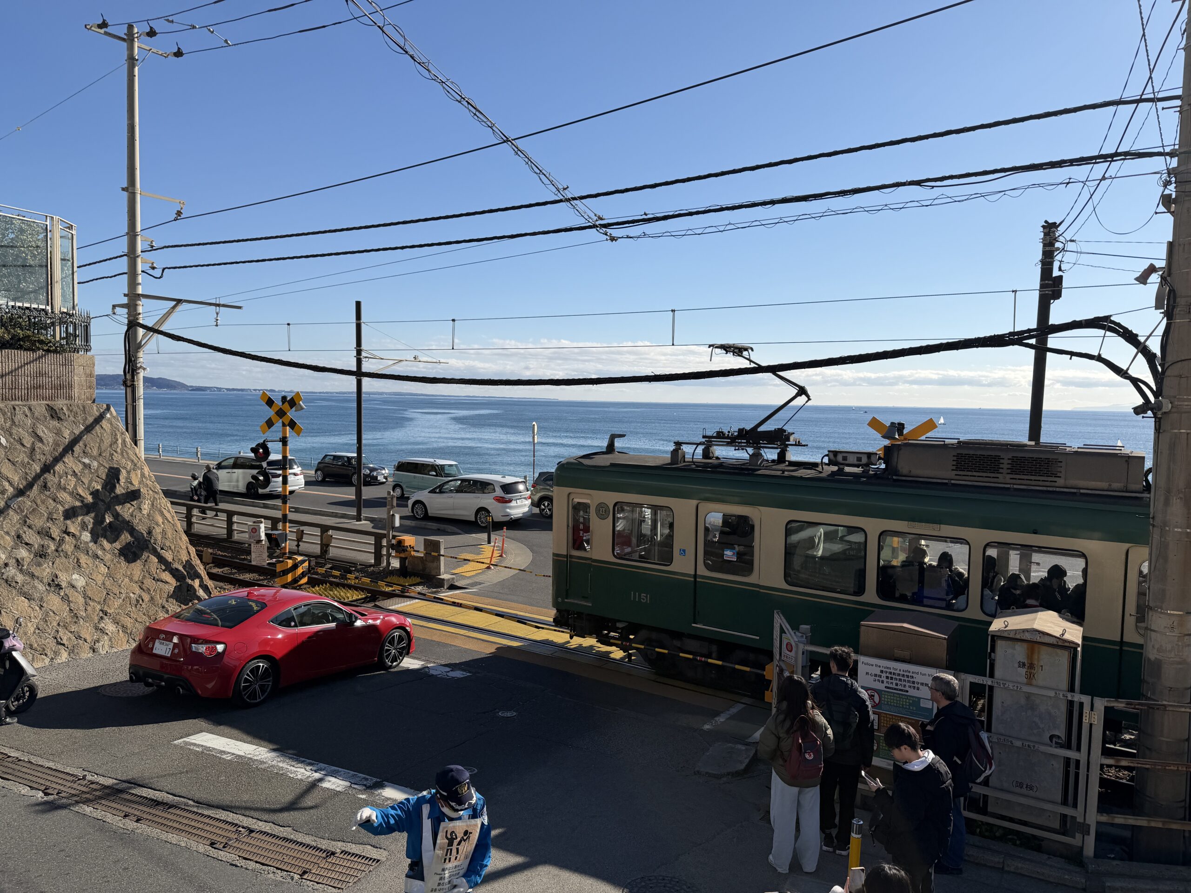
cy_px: 446
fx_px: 826
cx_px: 596
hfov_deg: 71.6
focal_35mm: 24
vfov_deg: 56.8
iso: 80
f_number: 1.78
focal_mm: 6.76
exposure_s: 1/8130
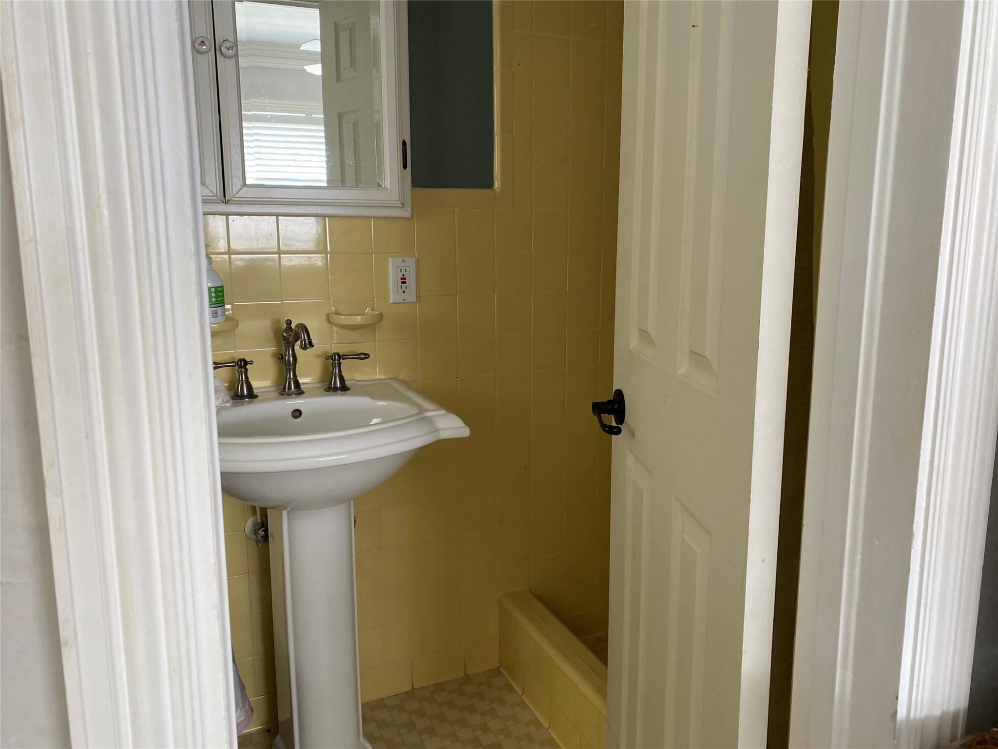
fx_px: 750
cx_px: 499
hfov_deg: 67.3
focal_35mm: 26
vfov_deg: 53.1
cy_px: 374
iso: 125
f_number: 1.8
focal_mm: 4.25
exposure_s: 1/100
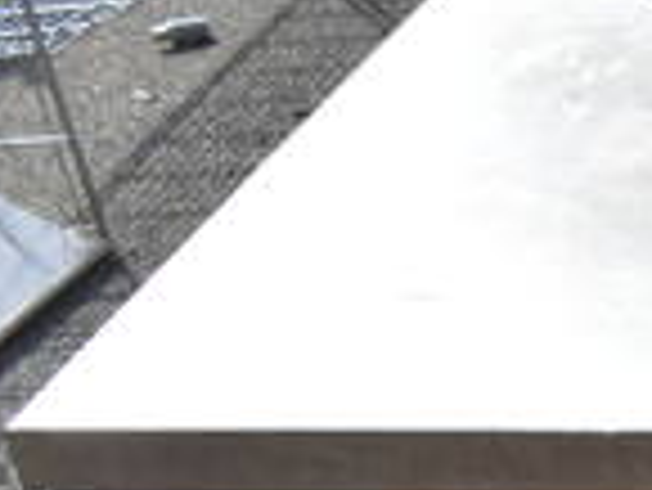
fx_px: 2055
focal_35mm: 109
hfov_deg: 14.7
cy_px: 535
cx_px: 1322
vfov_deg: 13.3
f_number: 7.1
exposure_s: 1/320
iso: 200
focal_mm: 18
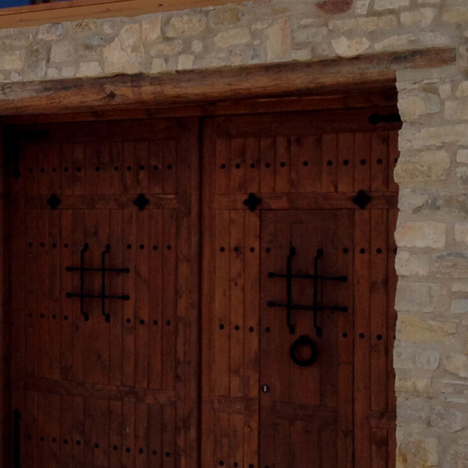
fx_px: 1560
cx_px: -11
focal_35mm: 102
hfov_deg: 16.7
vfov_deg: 17.0
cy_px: 166
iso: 50
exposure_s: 1/1323
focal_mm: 4.13
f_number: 2.4
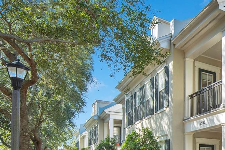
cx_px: 257
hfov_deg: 39.5
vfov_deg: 32.6
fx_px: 237
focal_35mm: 38
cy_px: 144
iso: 800
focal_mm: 16
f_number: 4
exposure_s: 1/1250
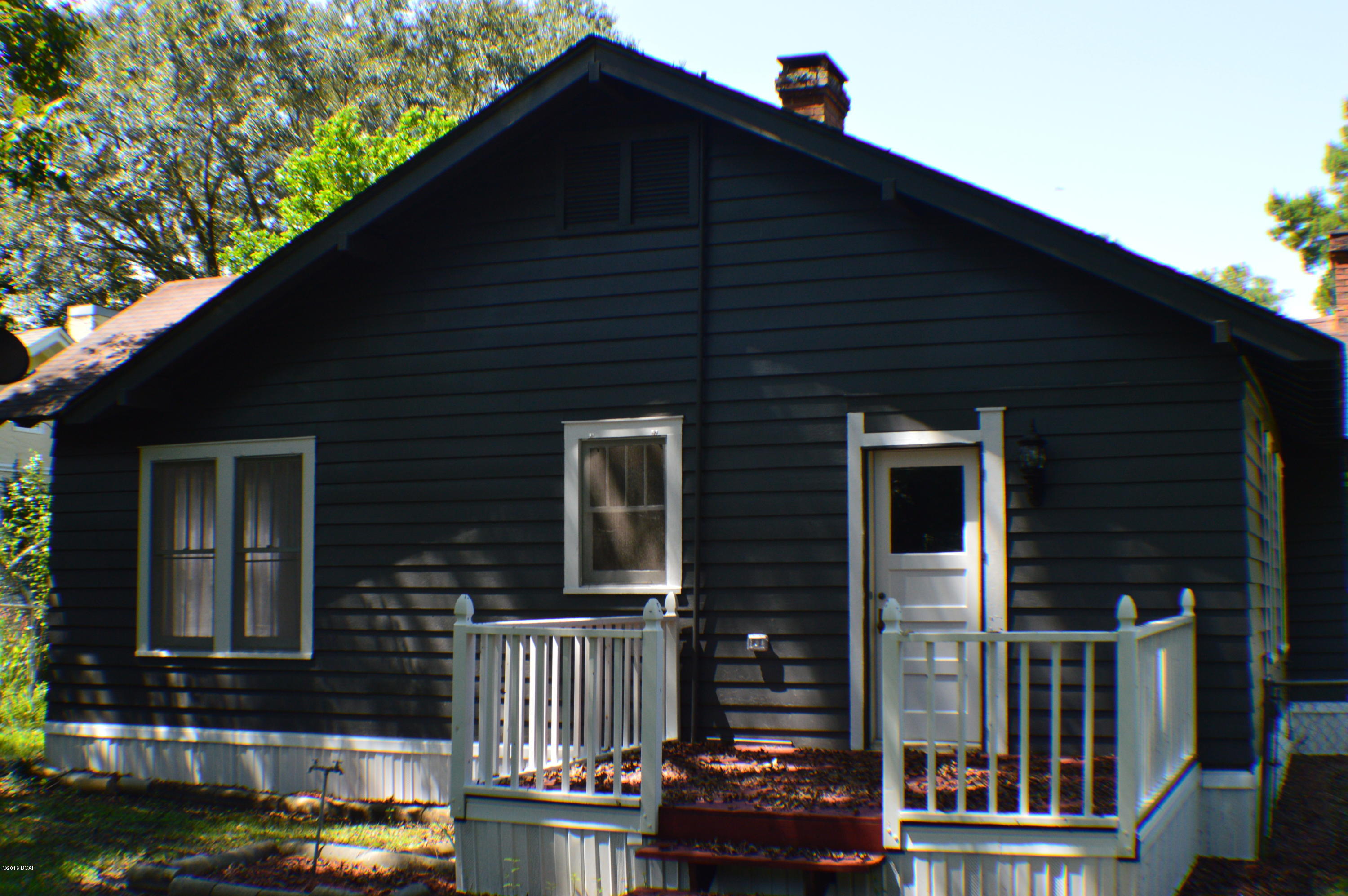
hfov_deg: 37.9
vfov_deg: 25.7
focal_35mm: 52
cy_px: 448
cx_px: 674
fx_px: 1964
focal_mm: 35
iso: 400
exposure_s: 1/125
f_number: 9
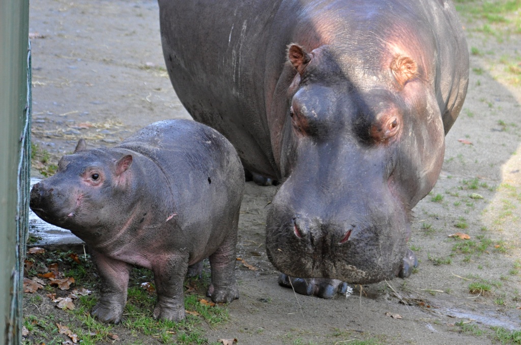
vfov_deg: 9.6
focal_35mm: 142
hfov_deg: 14.4
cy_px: 172
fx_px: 2059
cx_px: 260
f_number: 4
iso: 900
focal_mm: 95
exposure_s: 1/500
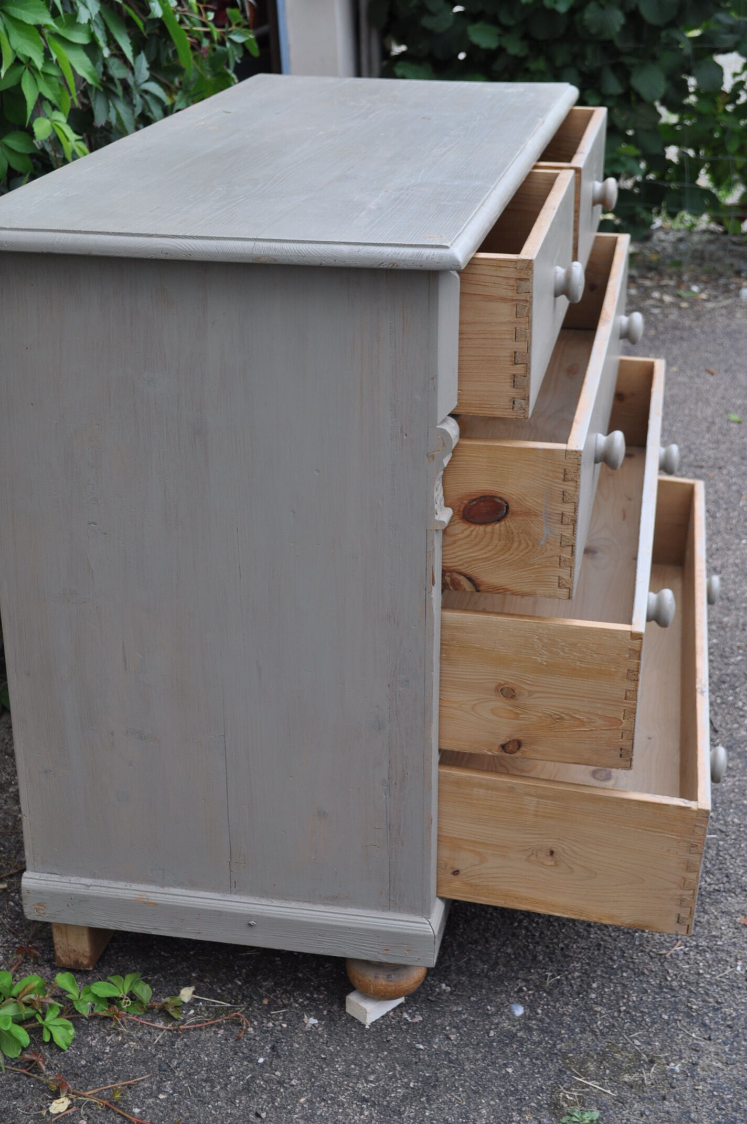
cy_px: 562
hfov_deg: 26.4
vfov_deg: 38.9
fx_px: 1591
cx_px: 374
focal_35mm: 51
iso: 250
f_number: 5.6
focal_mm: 34
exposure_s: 1/125
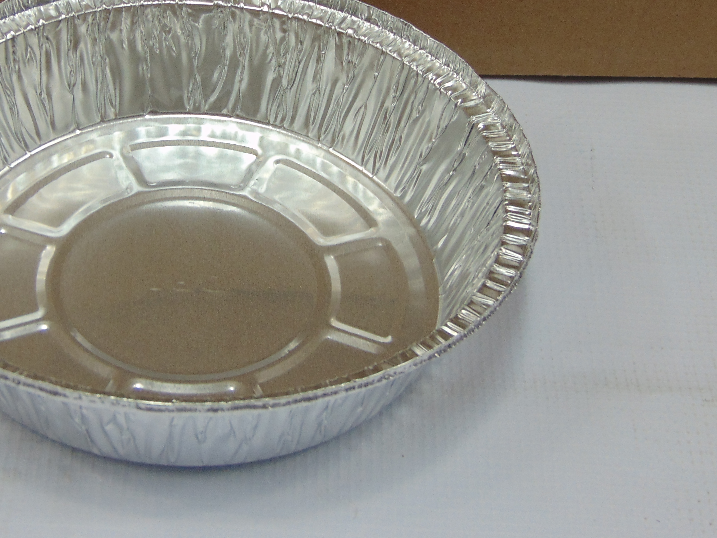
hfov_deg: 19.4
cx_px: 217
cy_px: 171
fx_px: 2092
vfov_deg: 14.6
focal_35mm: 101
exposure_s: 1/50
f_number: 3.6
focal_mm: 10.8
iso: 80
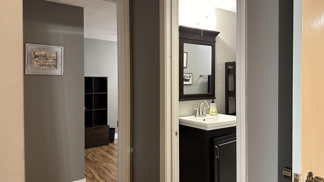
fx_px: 232
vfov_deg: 42.9
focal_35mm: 27
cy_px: 84
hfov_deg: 69.9
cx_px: 162
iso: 640
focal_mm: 6.86
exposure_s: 1/60
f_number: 1.78
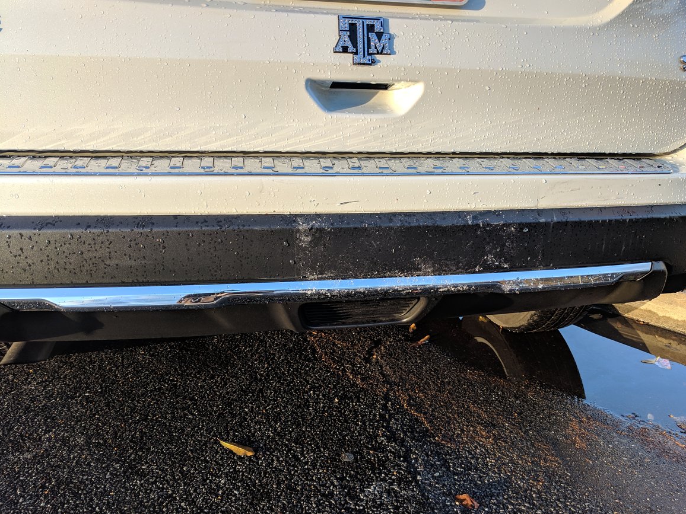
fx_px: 535
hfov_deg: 65.3
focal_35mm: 27
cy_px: 257
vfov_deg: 51.4
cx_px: 355
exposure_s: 1/294
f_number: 2
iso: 50
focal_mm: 4.67
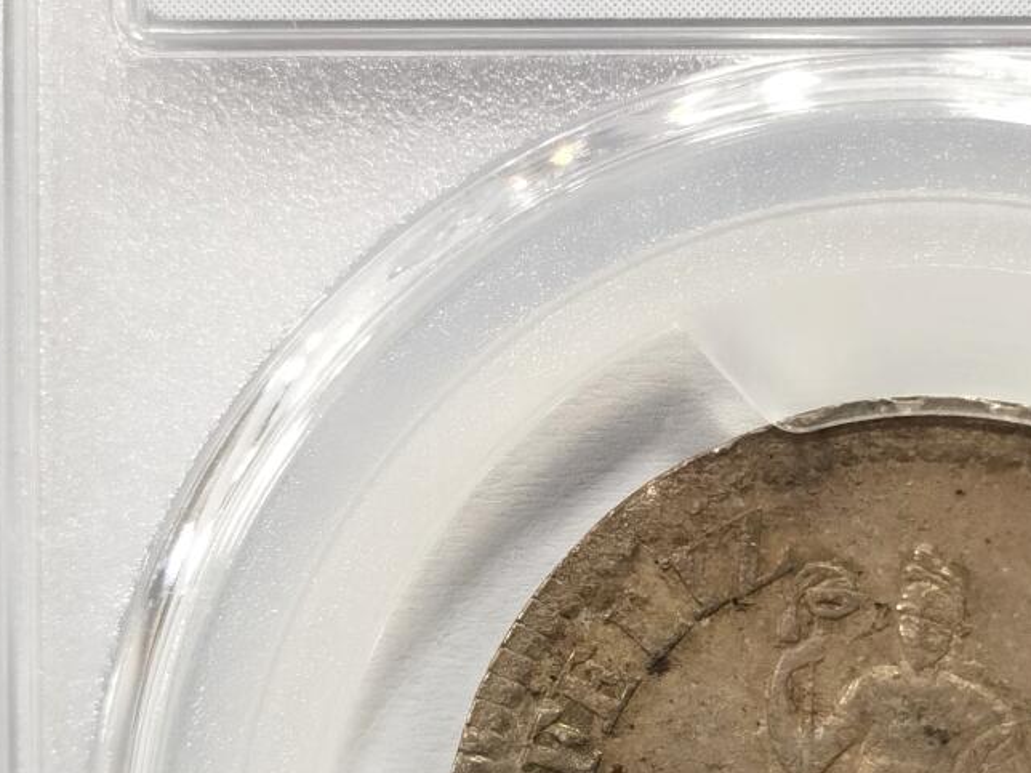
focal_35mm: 151
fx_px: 4497
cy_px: 488
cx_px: 929
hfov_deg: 13.0
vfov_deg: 9.8
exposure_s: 1/100
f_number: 16
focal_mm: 5.56
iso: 160
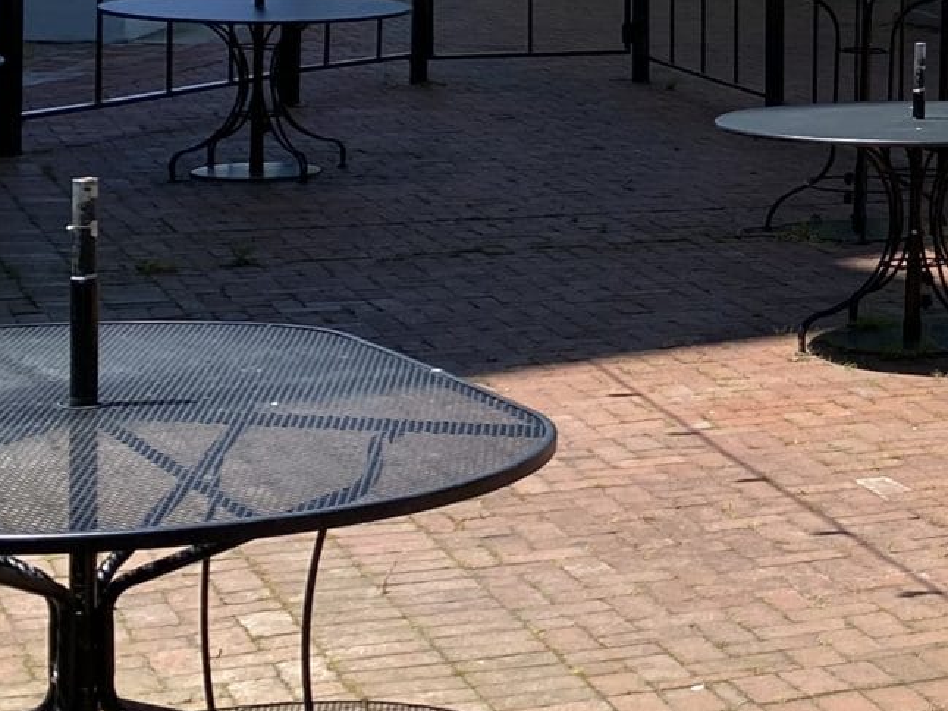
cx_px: 1654
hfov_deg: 16.3
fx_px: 2822
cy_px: -4
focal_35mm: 103
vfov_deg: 14.2
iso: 32
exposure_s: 1/1838
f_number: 1.8
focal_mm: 4.25
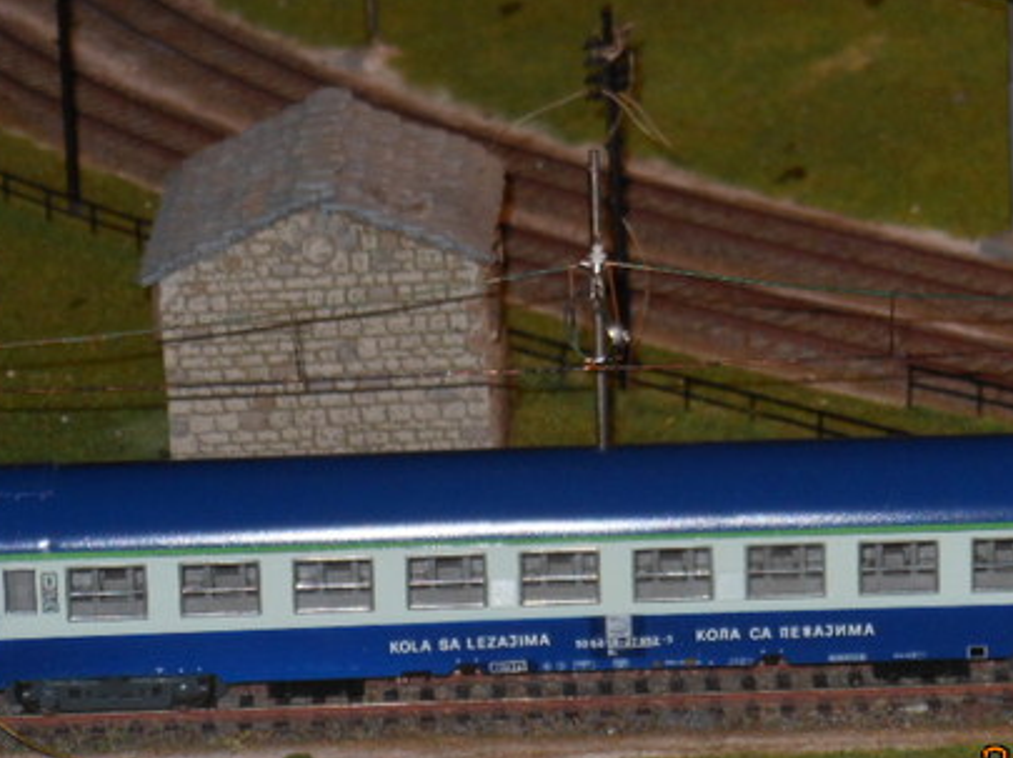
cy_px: 290
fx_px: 6754
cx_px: 603
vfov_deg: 6.4
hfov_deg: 8.6
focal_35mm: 231
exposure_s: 1/60
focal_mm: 26.1
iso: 200
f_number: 5.2
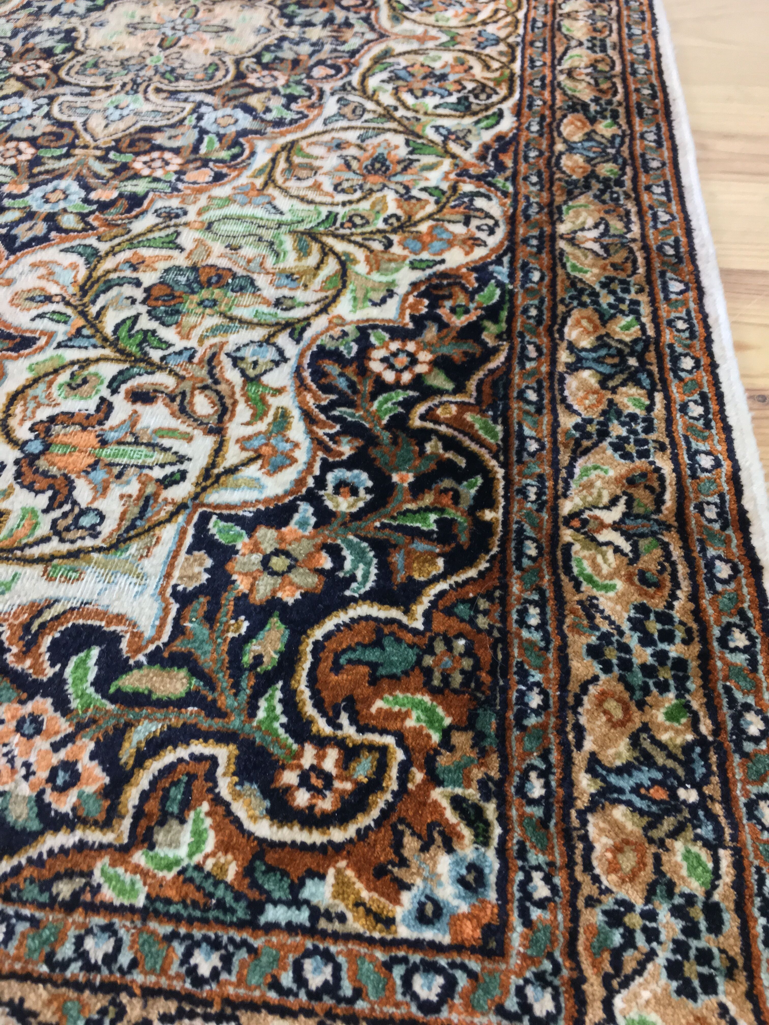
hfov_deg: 48.2
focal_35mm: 29
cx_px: 384
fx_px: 859
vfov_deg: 61.7
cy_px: 512
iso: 160
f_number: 2.2
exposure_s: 1/33
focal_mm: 4.15
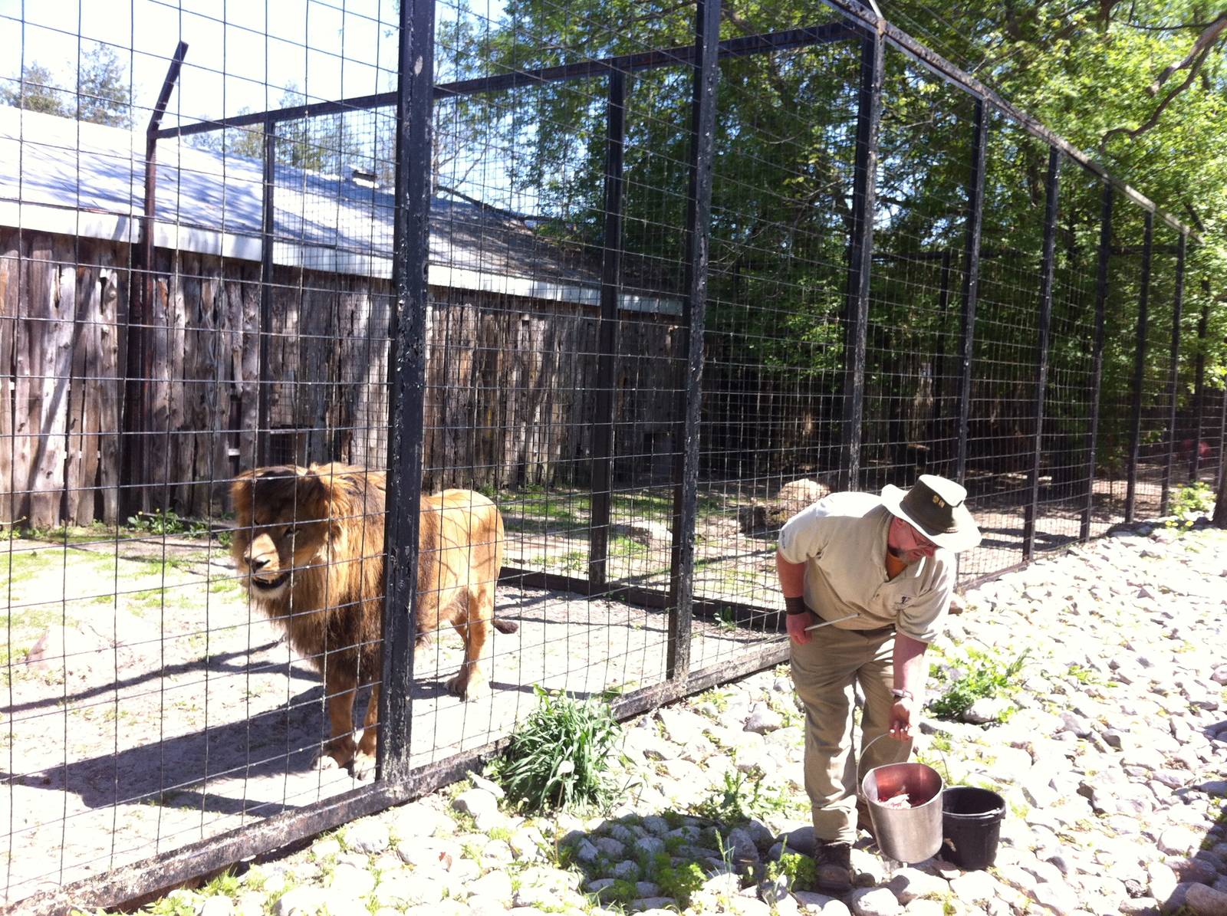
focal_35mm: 35
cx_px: 614
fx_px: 1239
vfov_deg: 40.6
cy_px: 458
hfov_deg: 52.7
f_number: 2.8
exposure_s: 1/359
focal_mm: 3.85
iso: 80
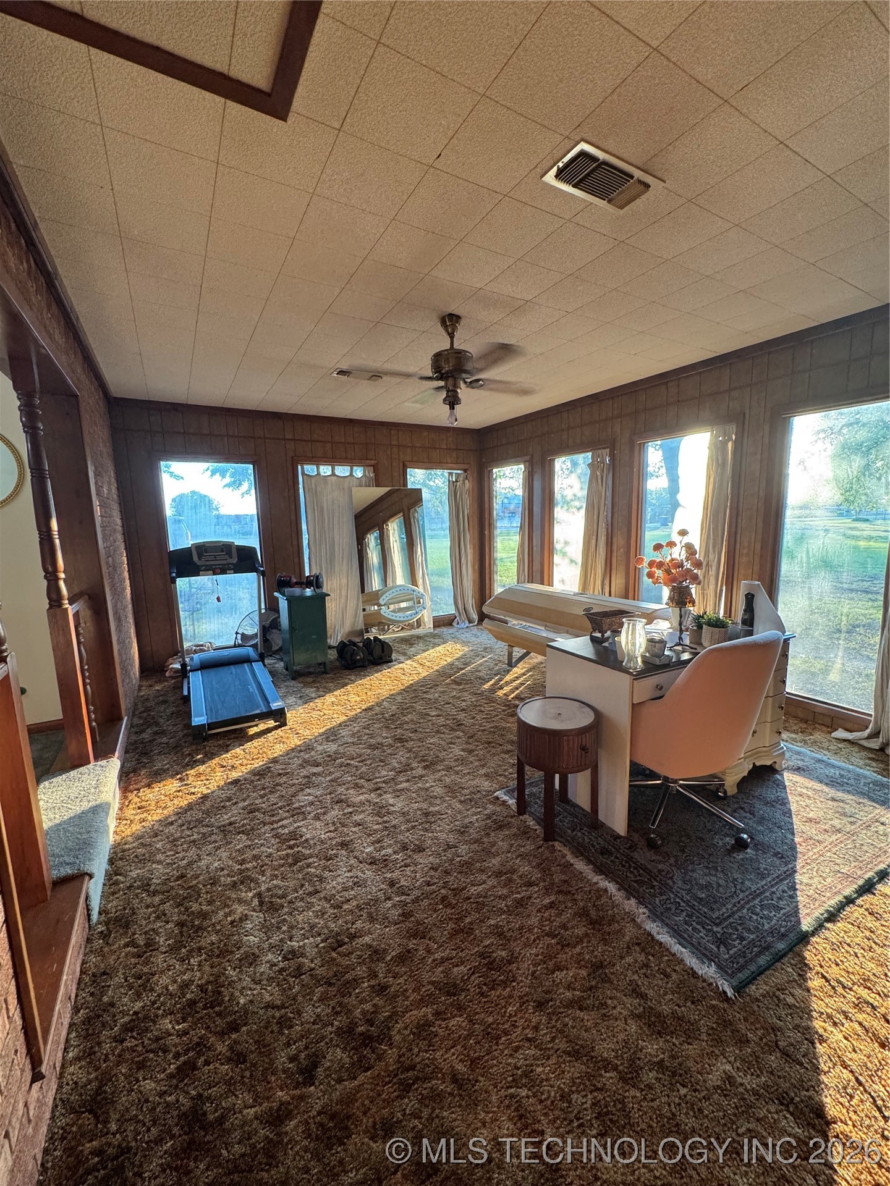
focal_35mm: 14
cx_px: 445
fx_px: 480
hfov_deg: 85.7
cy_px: 593
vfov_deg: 102.1
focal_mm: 2.22
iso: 320
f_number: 2.2
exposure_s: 1/120
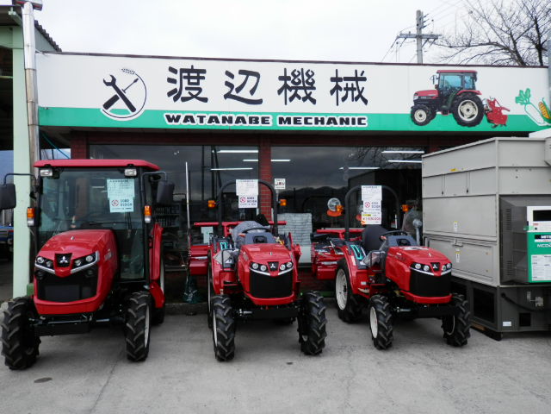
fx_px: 478
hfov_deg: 60.0
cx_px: 276
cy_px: 207
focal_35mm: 30
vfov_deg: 46.8
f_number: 3.3
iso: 80
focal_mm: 5.5
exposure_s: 1/400
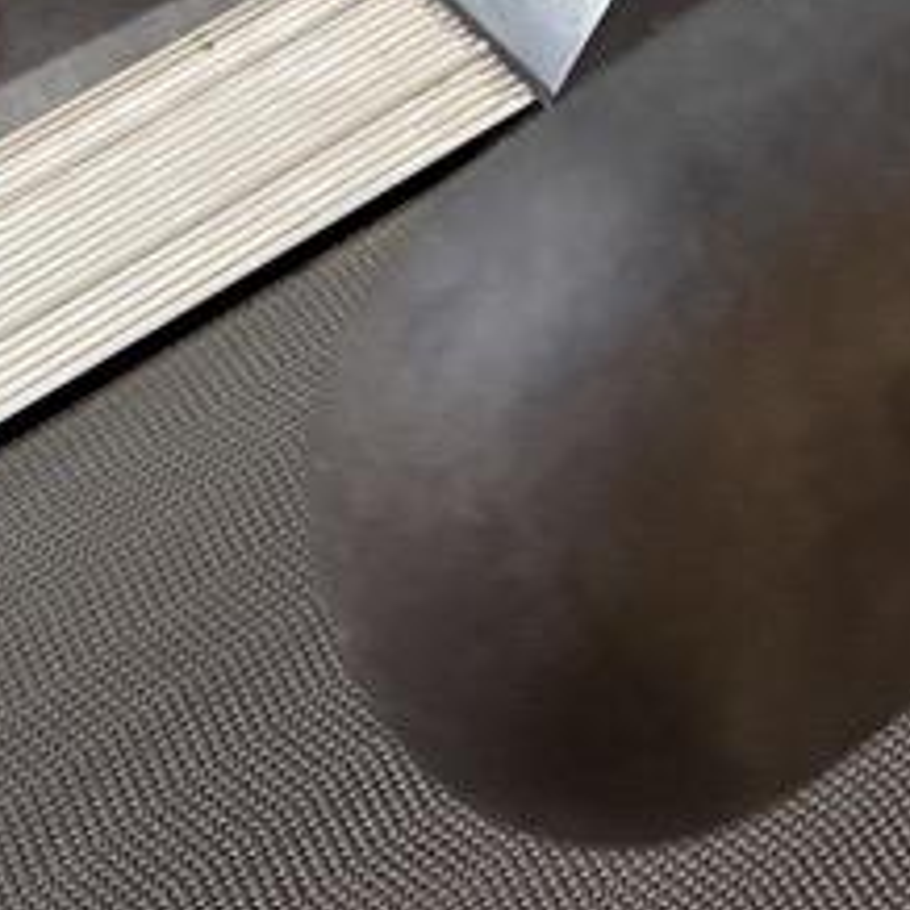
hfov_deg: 12.9
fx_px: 4015
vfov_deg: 11.2
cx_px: 342
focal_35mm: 135
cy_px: -1123
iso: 400
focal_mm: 5.96
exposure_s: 1/33
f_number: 1.6
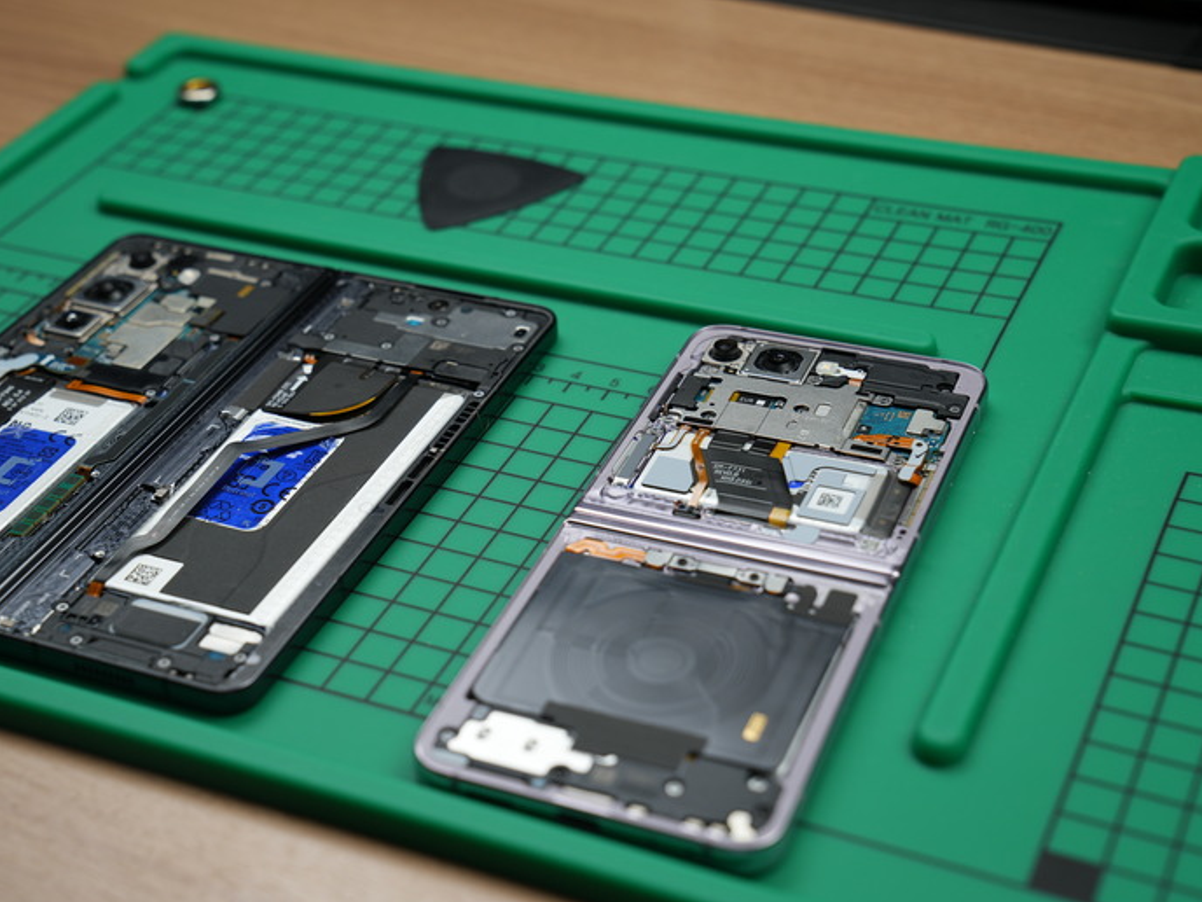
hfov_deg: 31.6
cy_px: 453
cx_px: 528
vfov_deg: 24.0
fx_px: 2118
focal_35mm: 61
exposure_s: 1/30
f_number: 5.6
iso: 200
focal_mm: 56
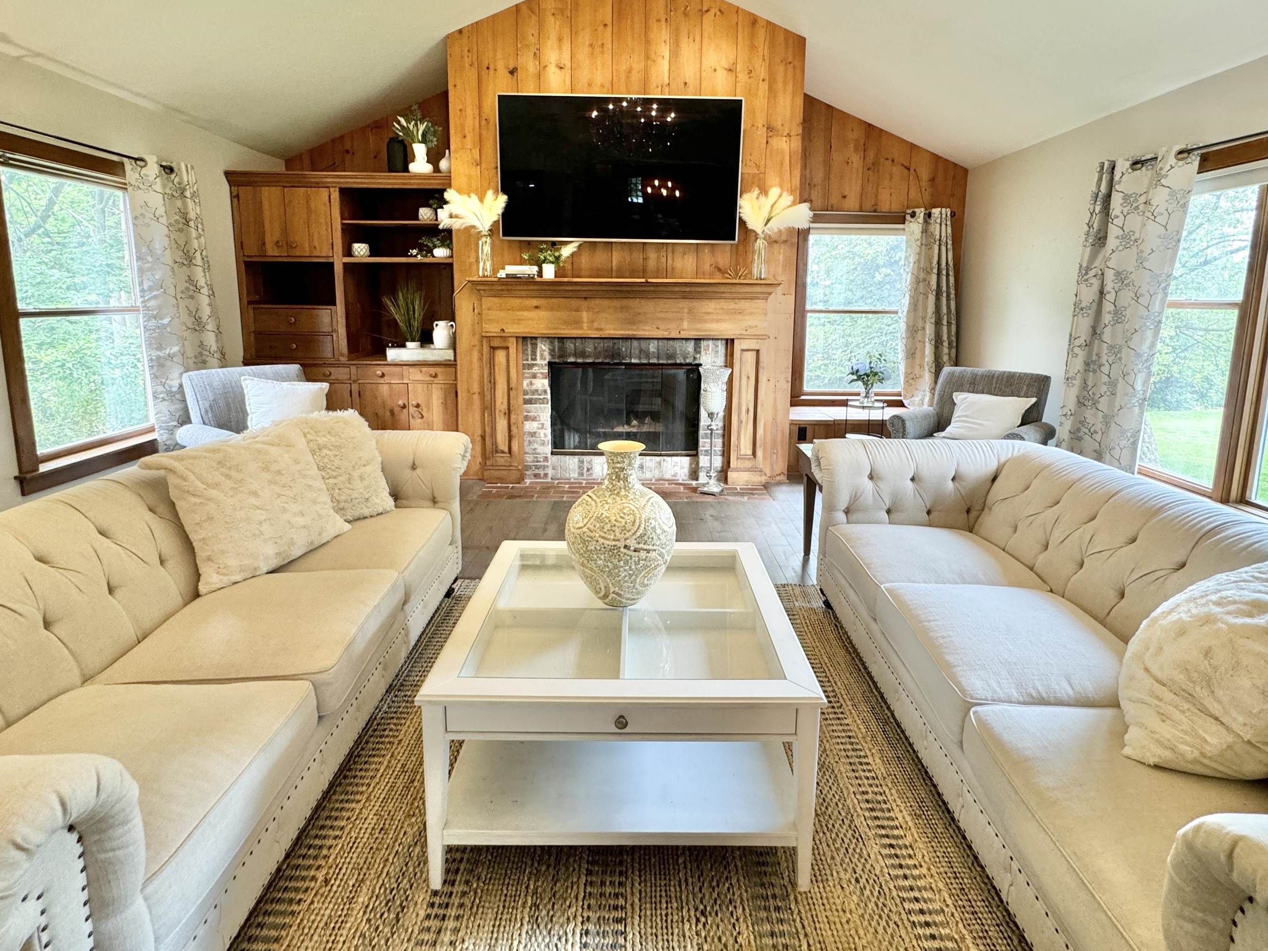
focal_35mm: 17
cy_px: 389
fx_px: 623
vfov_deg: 74.0
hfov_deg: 91.0
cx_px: 642
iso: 200
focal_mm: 2.22
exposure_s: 1/60
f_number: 2.2
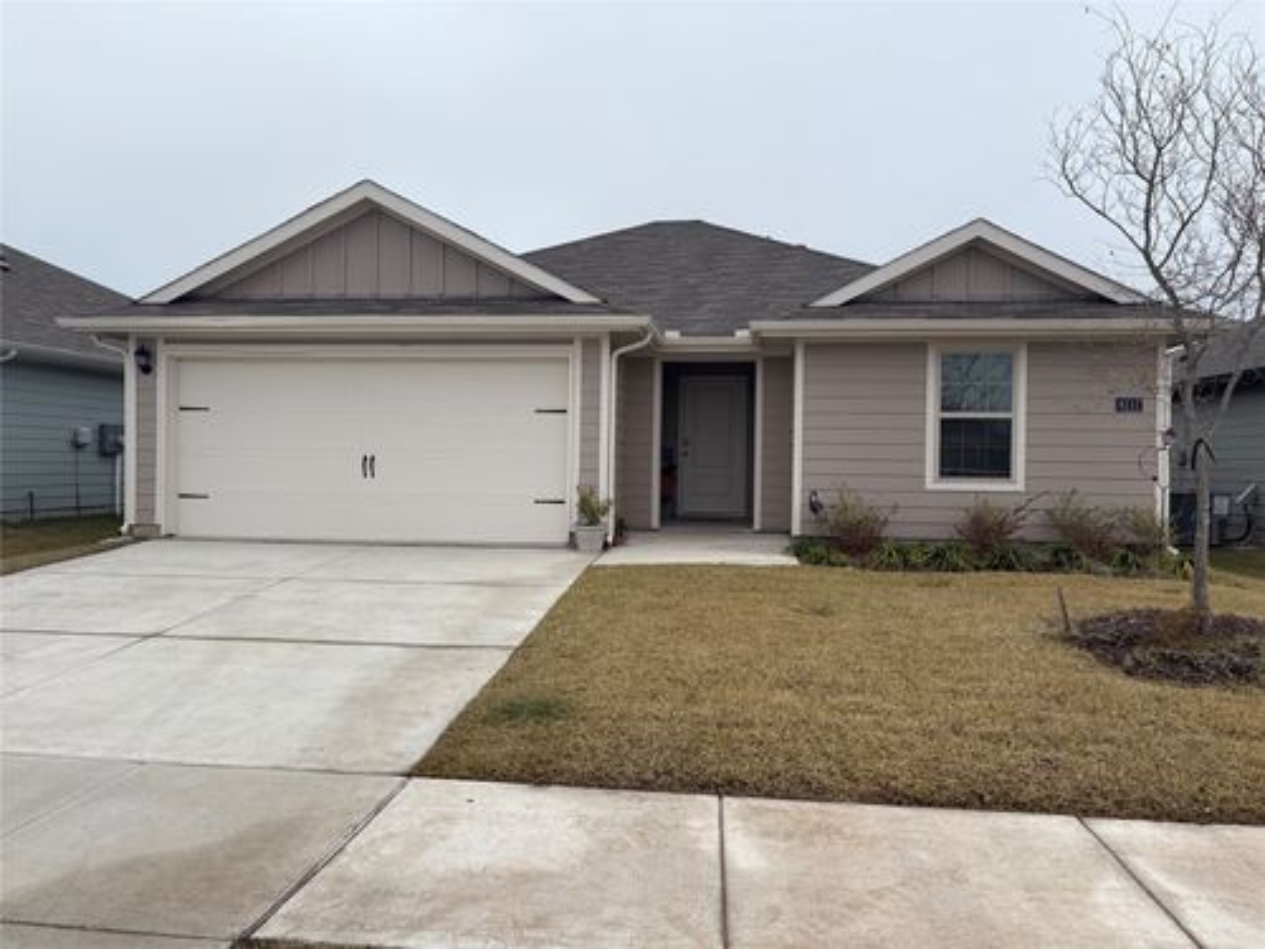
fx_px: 950
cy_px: 474
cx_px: 632
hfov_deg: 67.3
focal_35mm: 26
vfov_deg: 53.1
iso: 50
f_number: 1.6
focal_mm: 5.96
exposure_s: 1/1484
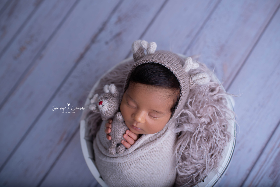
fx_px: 272
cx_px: 140
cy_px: 94
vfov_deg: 37.9
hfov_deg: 54.4
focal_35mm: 35
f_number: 2.8
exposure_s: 1/200
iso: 50
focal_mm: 35
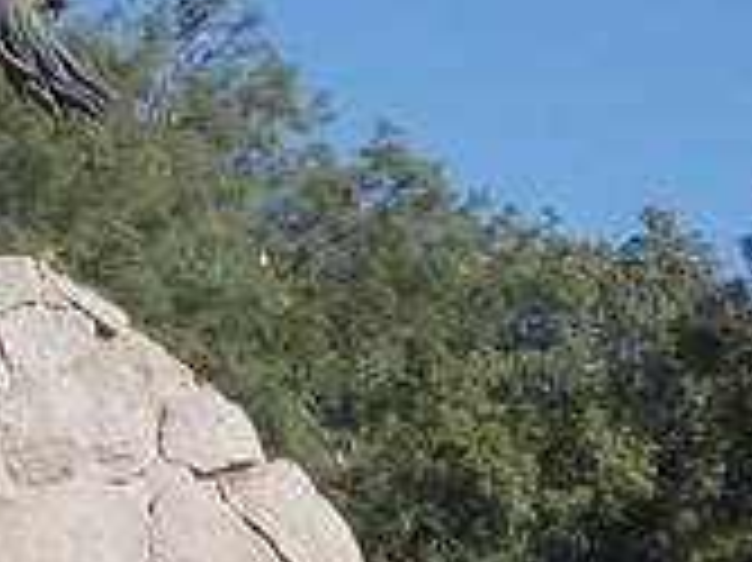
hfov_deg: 9.8
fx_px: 4277
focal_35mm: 197
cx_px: -369
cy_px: 351
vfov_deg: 7.5
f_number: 6.5
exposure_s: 1/200
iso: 80
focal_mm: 6.1
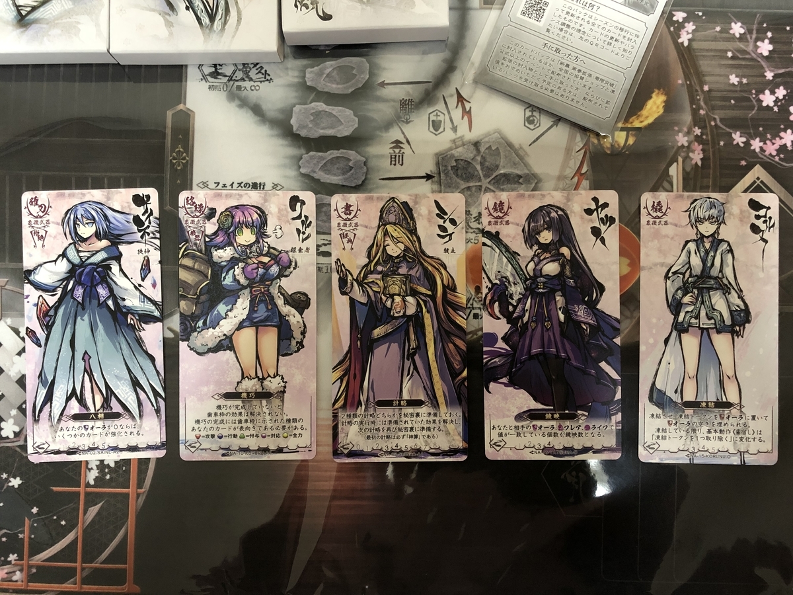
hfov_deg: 63.4
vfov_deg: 49.7
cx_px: 396
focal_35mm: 28
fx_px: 641
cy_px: 298
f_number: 1.8
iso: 100
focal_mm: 4
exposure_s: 1/9
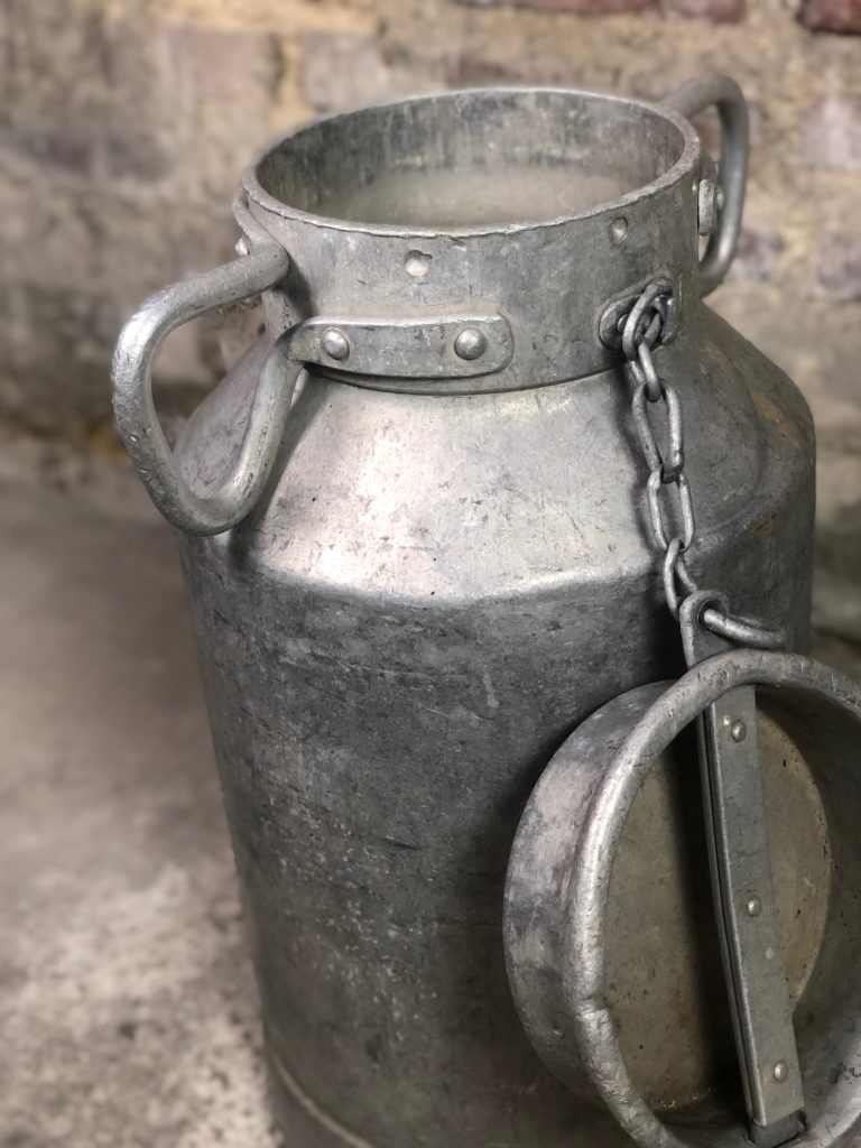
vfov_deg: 36.8
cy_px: 574
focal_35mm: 52
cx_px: 430
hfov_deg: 28.0
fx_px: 1725
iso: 125
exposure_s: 1/50
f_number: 2.4
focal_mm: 6
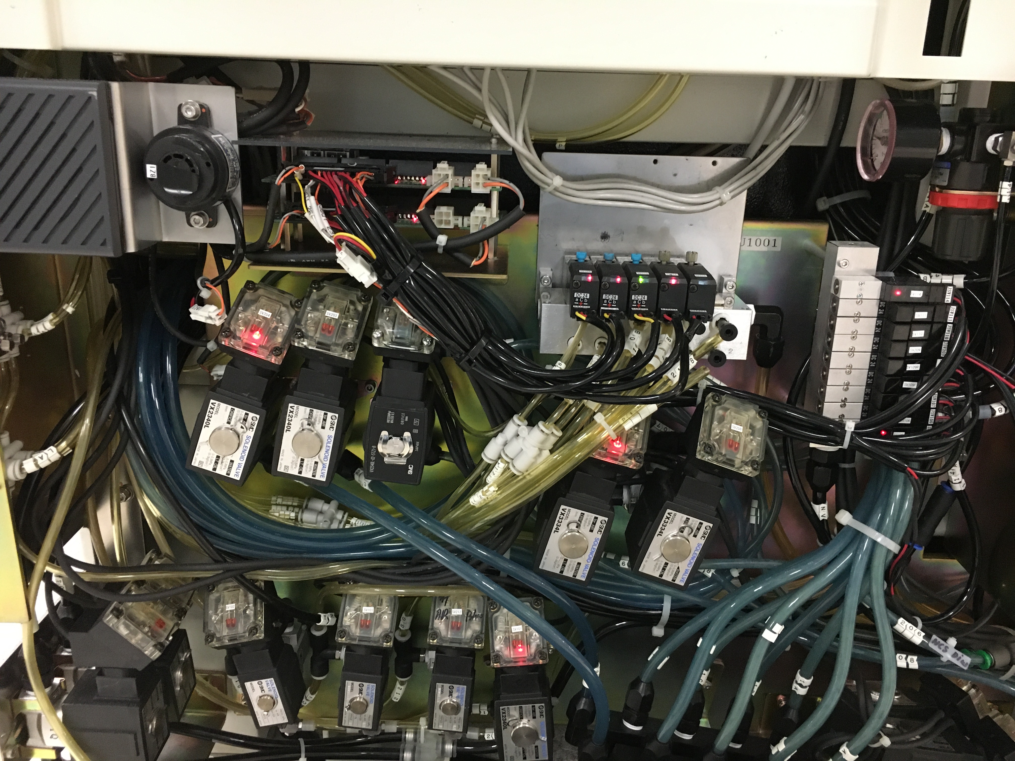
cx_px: 508
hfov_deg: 61.7
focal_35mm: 29
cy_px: 380
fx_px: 850
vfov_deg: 48.2
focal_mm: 4.15
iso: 200
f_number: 2.2
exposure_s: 1/15
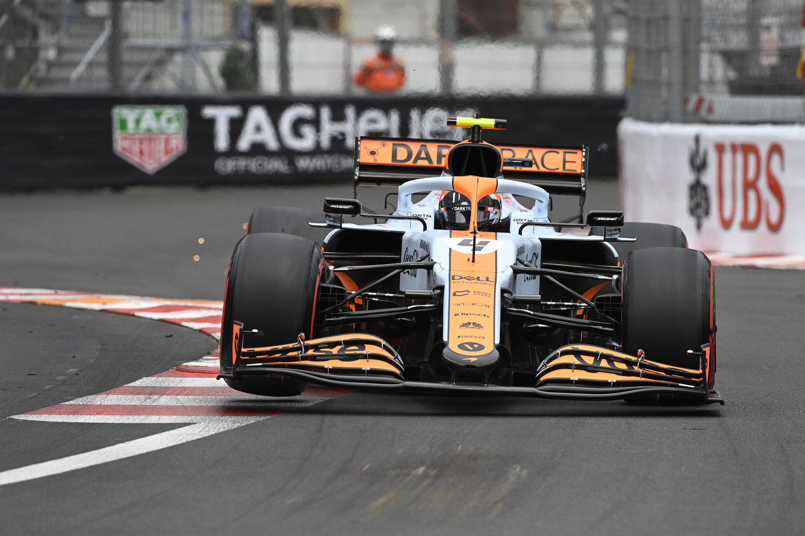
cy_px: 268
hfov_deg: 5.2
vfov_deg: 3.4
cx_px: 402
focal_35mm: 400
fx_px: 8942
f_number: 6.3
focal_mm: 400
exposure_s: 1/3200
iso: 800
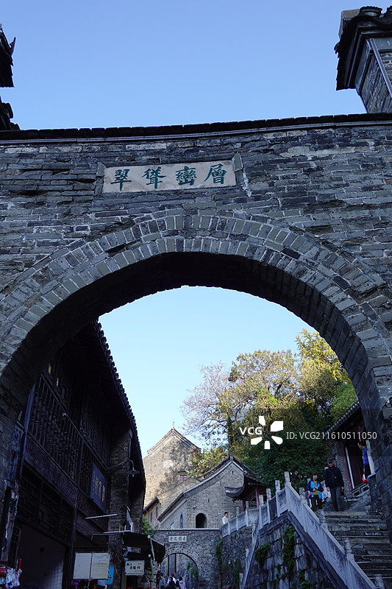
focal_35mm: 30
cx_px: 196
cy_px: 294
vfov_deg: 61.9
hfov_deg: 43.6
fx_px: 490
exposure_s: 1/250
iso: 100
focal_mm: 11.06
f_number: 4
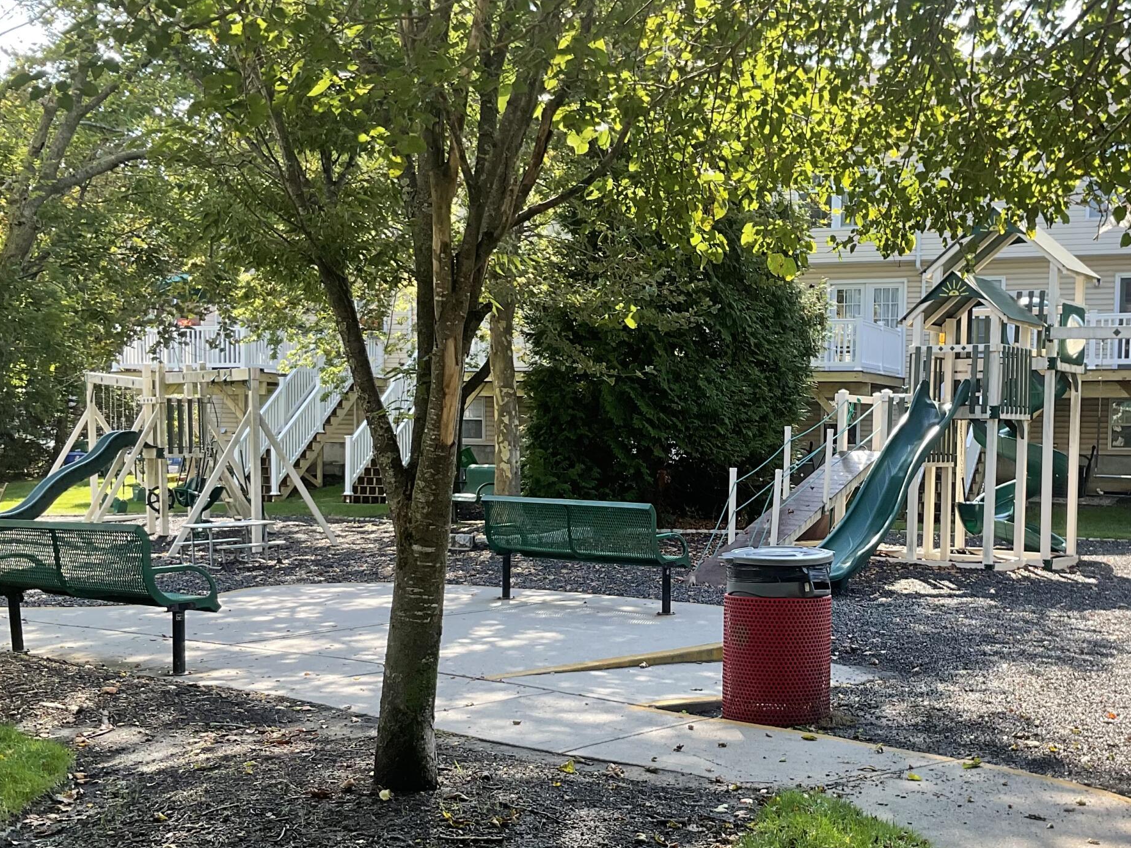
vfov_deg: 30.7
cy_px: 530
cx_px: 737
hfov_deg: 40.0
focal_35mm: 47
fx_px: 1536
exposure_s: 1/229
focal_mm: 3
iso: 16
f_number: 1.8
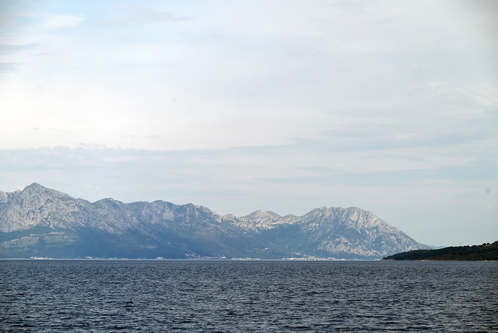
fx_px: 1688
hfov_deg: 16.8
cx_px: 249
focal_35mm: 122
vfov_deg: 11.2
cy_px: 166
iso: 100
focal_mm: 122
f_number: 7.1
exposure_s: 1/800
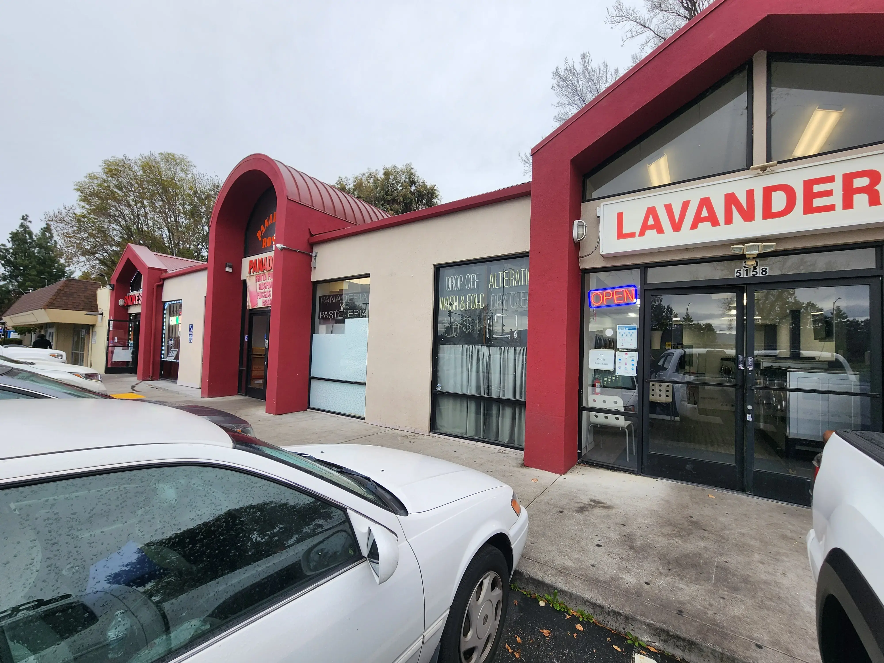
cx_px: 442
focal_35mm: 13
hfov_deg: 106.2
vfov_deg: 89.9
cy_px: 332
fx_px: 332
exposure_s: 1/311
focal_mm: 2.2
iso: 50
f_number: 2.2
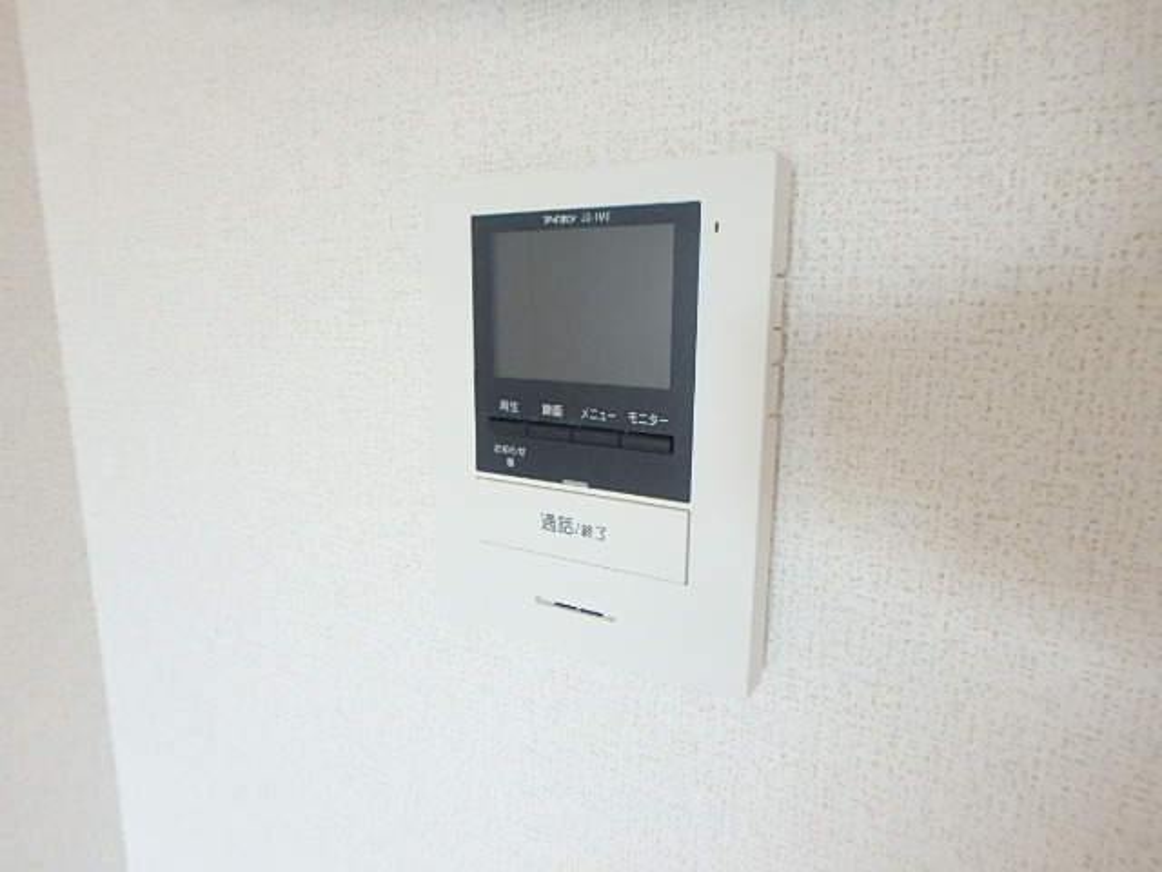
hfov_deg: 79.0
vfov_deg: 63.4
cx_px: 581
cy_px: 436
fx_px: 705
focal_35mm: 21
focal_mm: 3.7
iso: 800
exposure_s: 1/50
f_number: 3.5
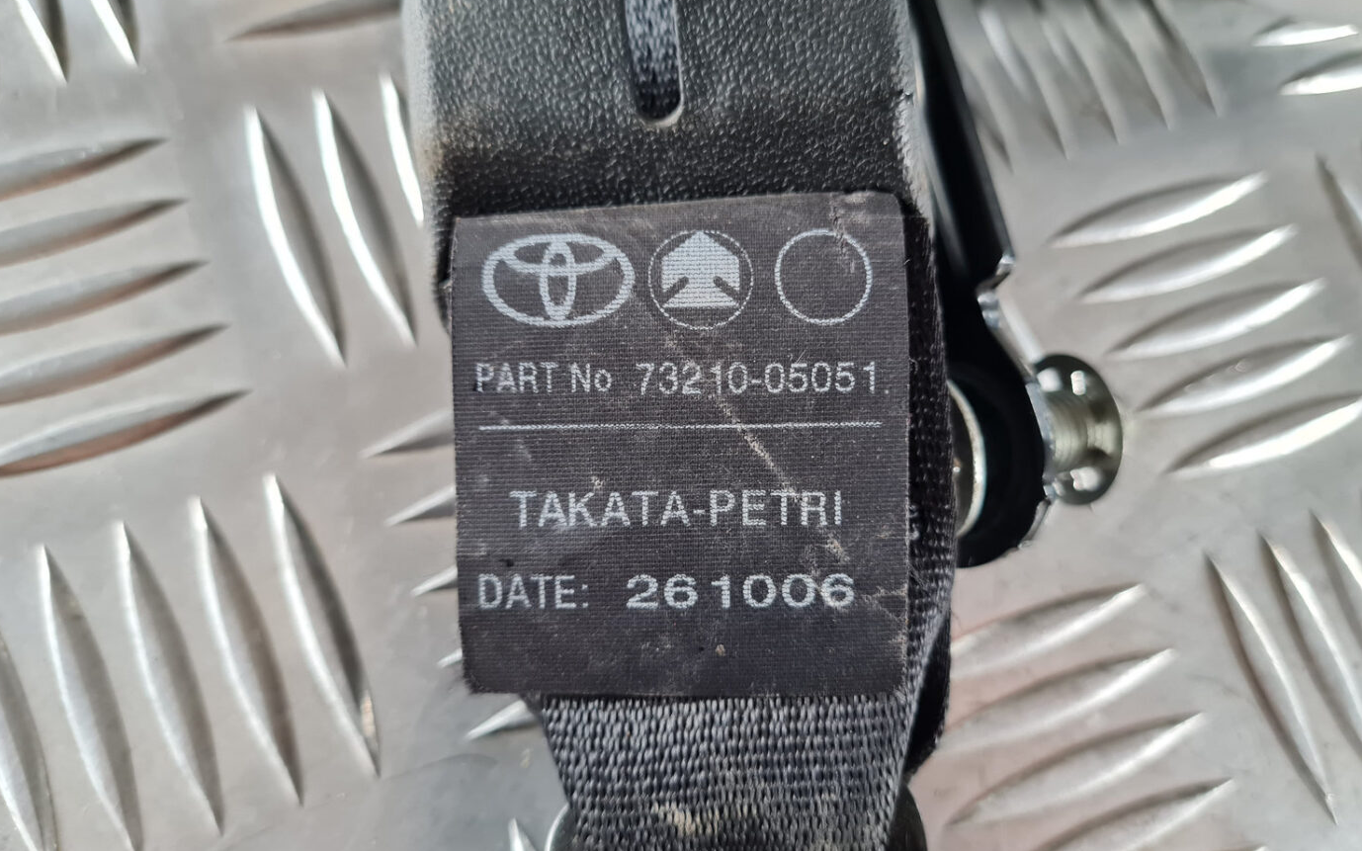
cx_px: 672
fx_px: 1039
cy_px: 433
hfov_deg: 66.5
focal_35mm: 28
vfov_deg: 44.5
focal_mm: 5.4
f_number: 1.8
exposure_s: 1/50
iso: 400
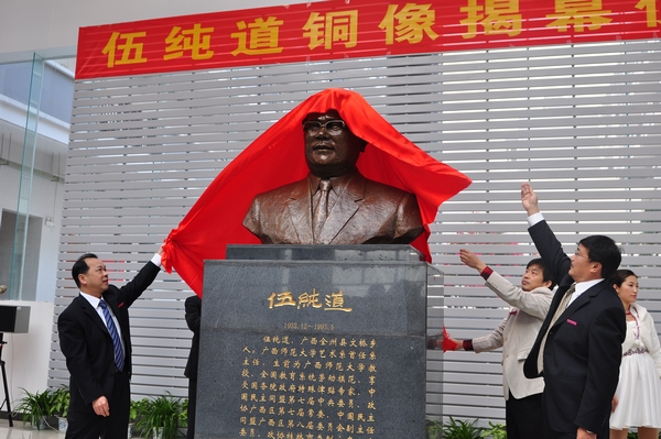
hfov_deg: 53.2
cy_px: 220
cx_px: 330
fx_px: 660
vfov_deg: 36.8
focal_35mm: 36
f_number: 2.8
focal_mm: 24
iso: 200
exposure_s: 1/160
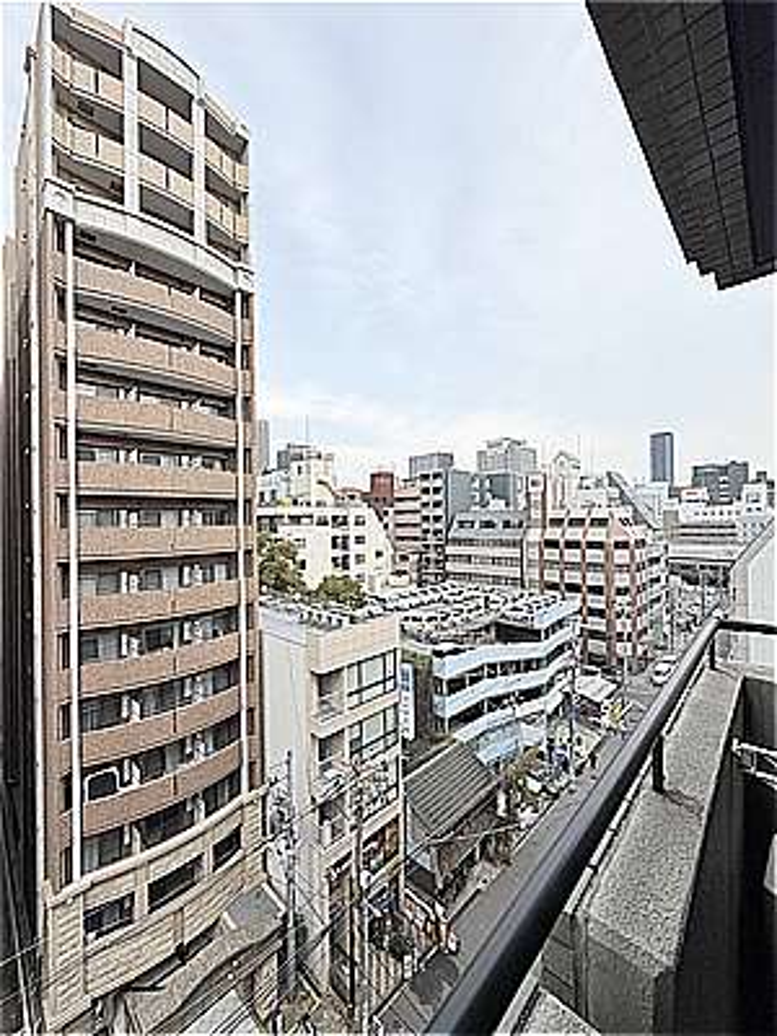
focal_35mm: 14
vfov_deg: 102.1
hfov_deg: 85.7
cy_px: 518
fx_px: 419
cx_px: 388
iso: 25
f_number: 2.2
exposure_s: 1/770
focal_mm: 2.22
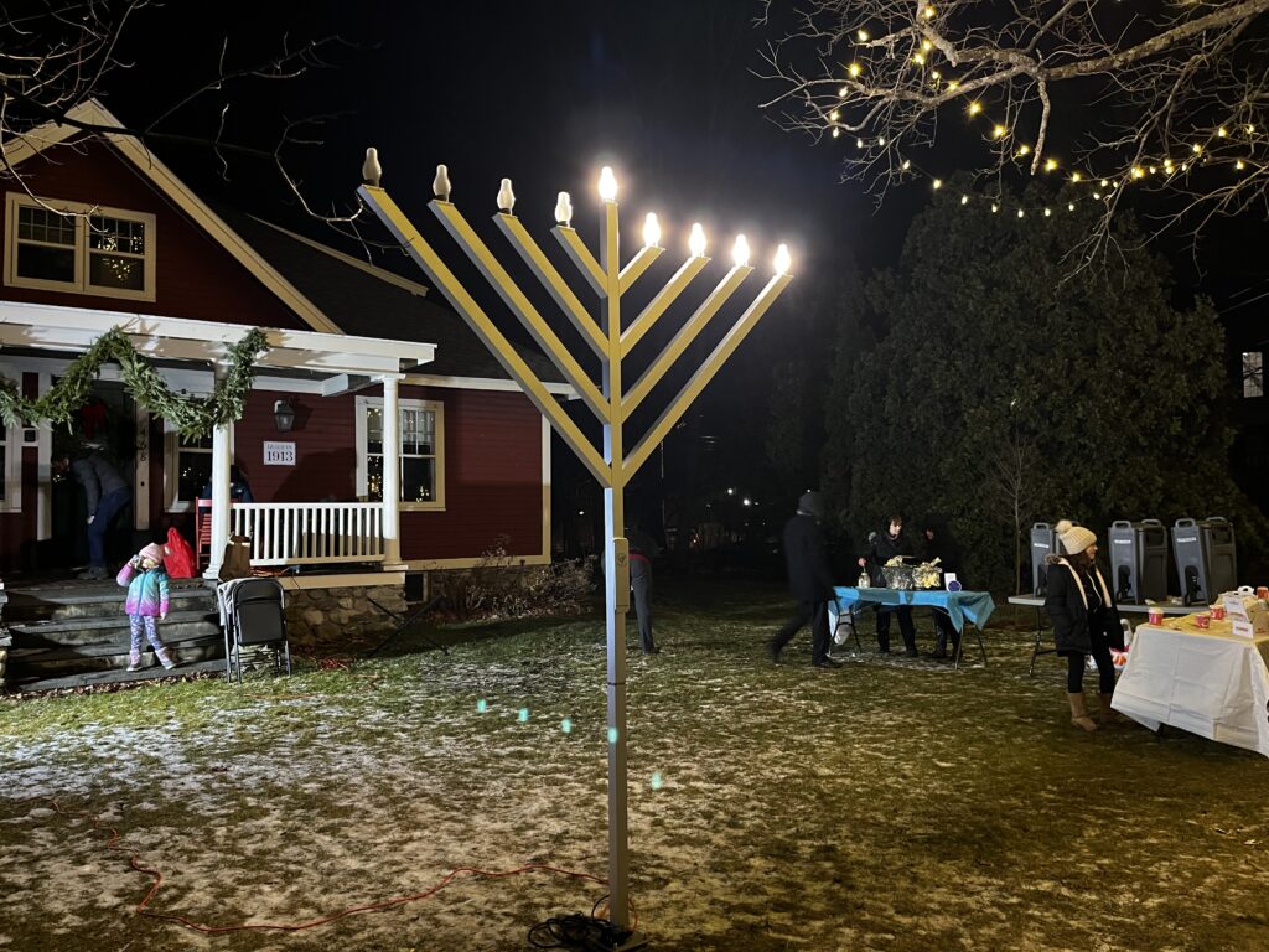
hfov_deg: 67.3
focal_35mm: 26
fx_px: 953
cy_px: 476
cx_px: 634
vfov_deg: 53.1
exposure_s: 1/30
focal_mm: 5.1
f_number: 1.6
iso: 640
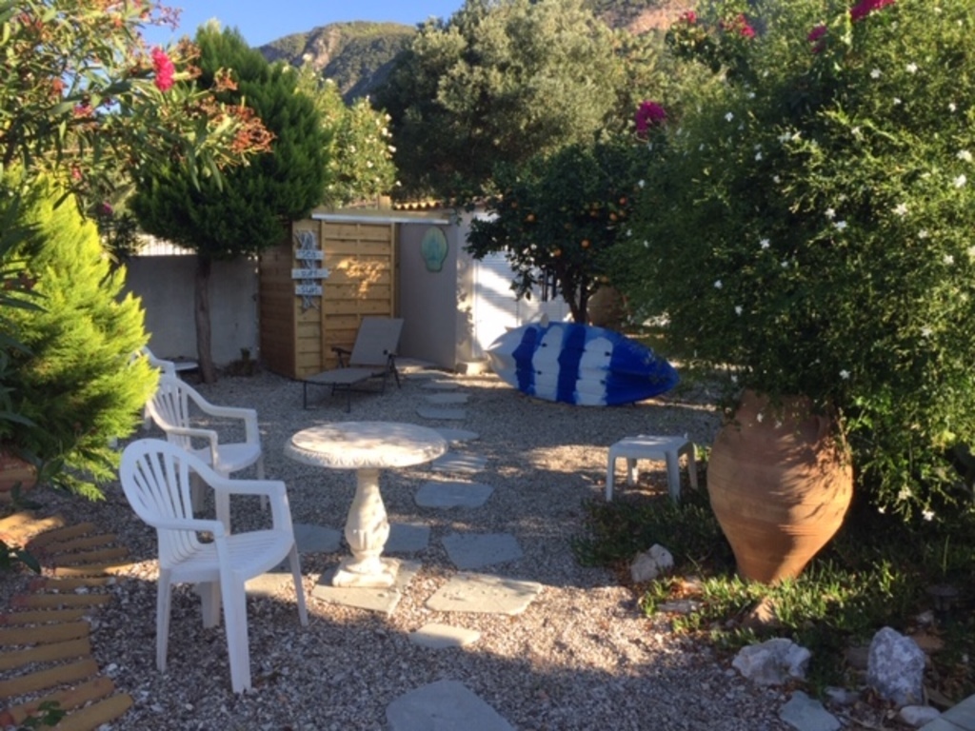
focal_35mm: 29
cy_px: 366
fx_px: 817
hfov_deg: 61.7
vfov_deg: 48.2
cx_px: 488
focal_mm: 4.15
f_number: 2.2
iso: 32
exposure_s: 1/599
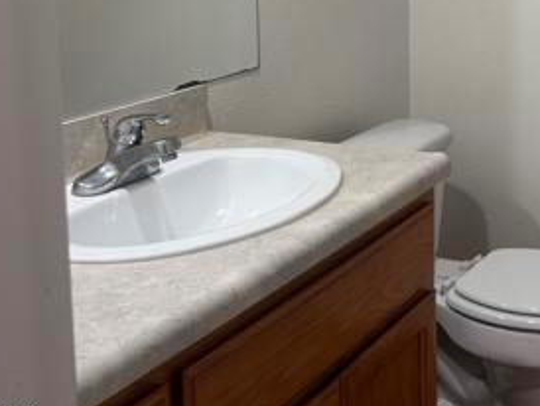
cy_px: -12
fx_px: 874
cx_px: 575
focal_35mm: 56
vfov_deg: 24.8
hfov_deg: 31.0
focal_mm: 6.76
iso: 200
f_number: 1.78
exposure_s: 1/120
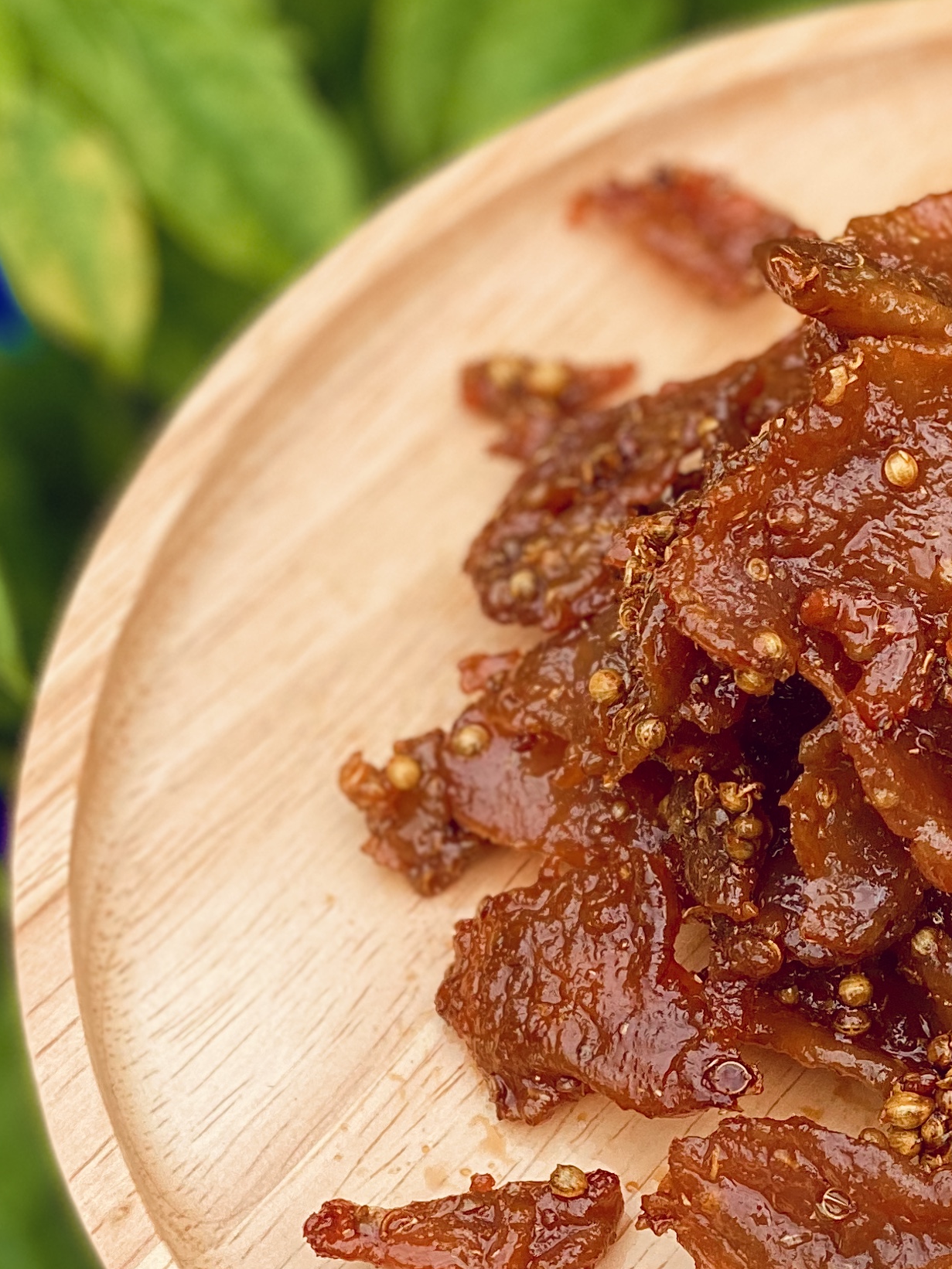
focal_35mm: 125
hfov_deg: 11.6
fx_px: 4585
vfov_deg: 15.8
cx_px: 1107
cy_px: 557
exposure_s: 1/639
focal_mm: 6
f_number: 2
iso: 20
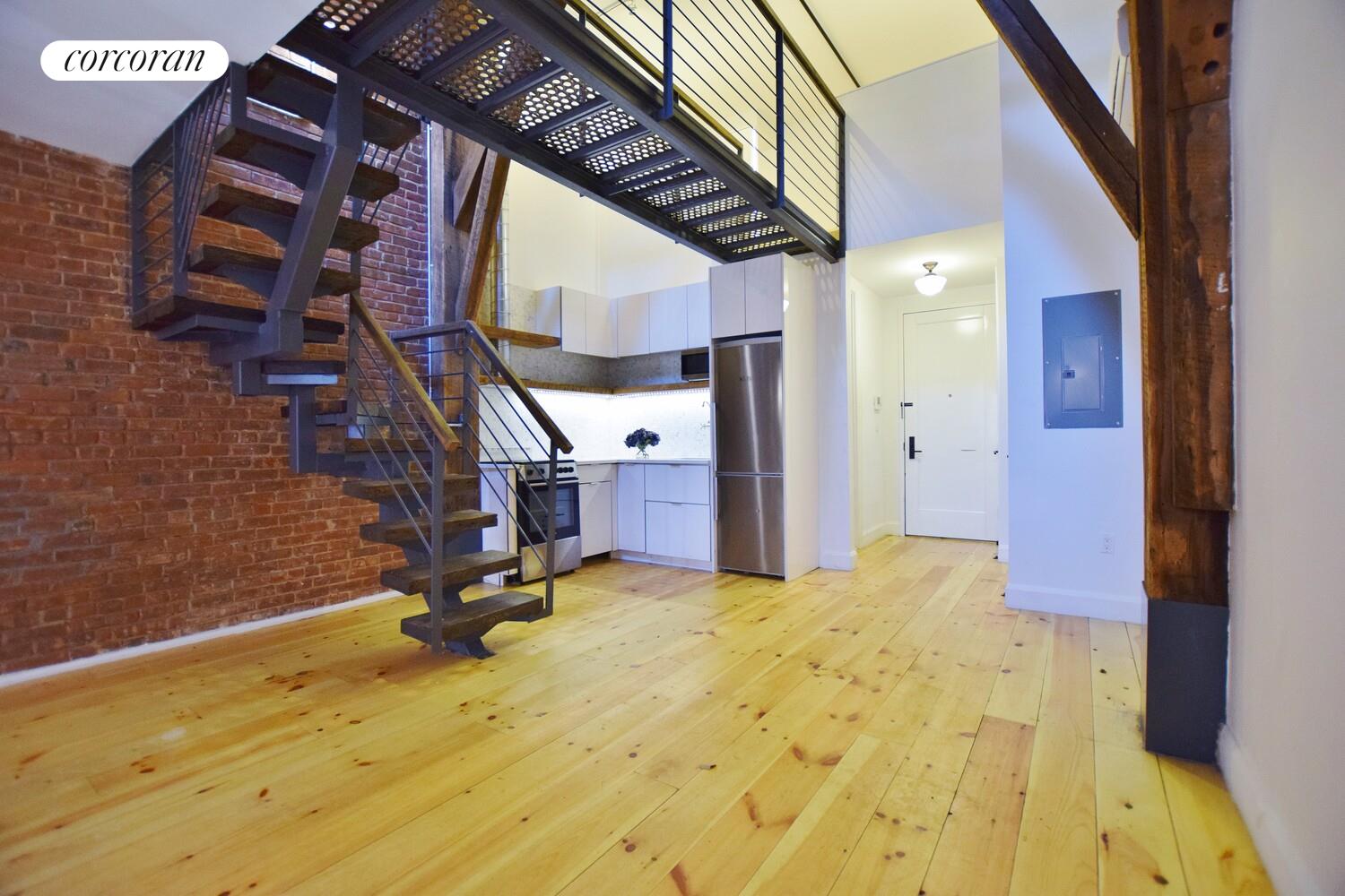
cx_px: 672
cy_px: 448
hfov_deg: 100.4
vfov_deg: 77.3
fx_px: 560
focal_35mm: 15
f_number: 3.5
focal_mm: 10
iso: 1000
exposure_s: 1/60
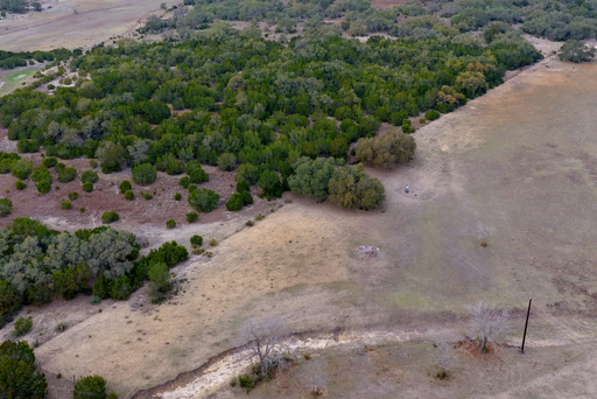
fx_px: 581
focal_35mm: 35
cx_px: 303
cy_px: 170
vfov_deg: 37.8
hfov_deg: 54.4
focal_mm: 14.45
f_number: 2.8
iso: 200
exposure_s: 1/240
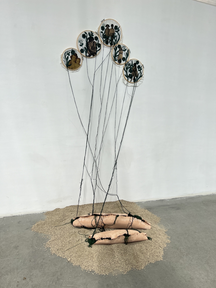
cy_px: 144
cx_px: 108
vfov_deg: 67.3
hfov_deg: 53.1
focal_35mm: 26
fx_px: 216
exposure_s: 1/902
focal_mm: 5.7
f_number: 1.5
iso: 50
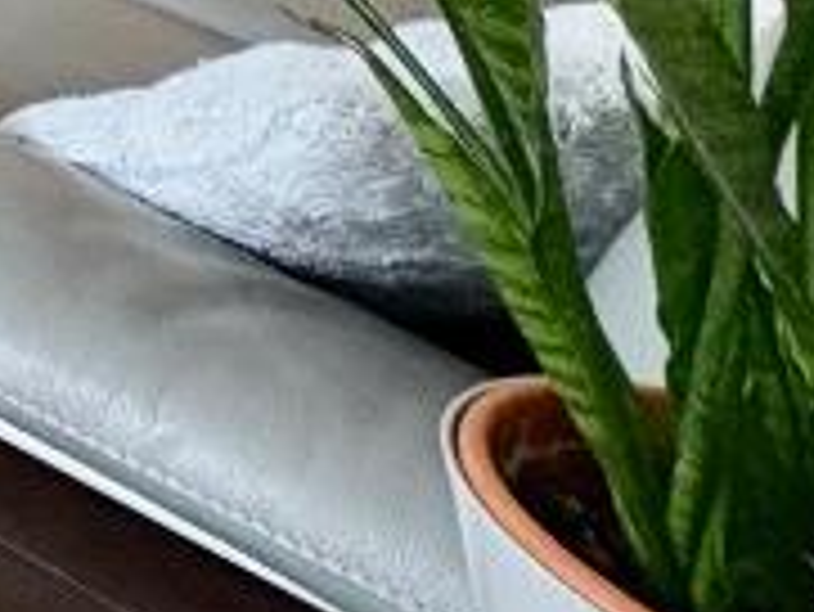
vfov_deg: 13.0
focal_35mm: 79
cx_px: -1385
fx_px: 1859
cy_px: -945
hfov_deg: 13.1
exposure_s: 1/60
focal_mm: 2.22
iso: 400
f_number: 2.2
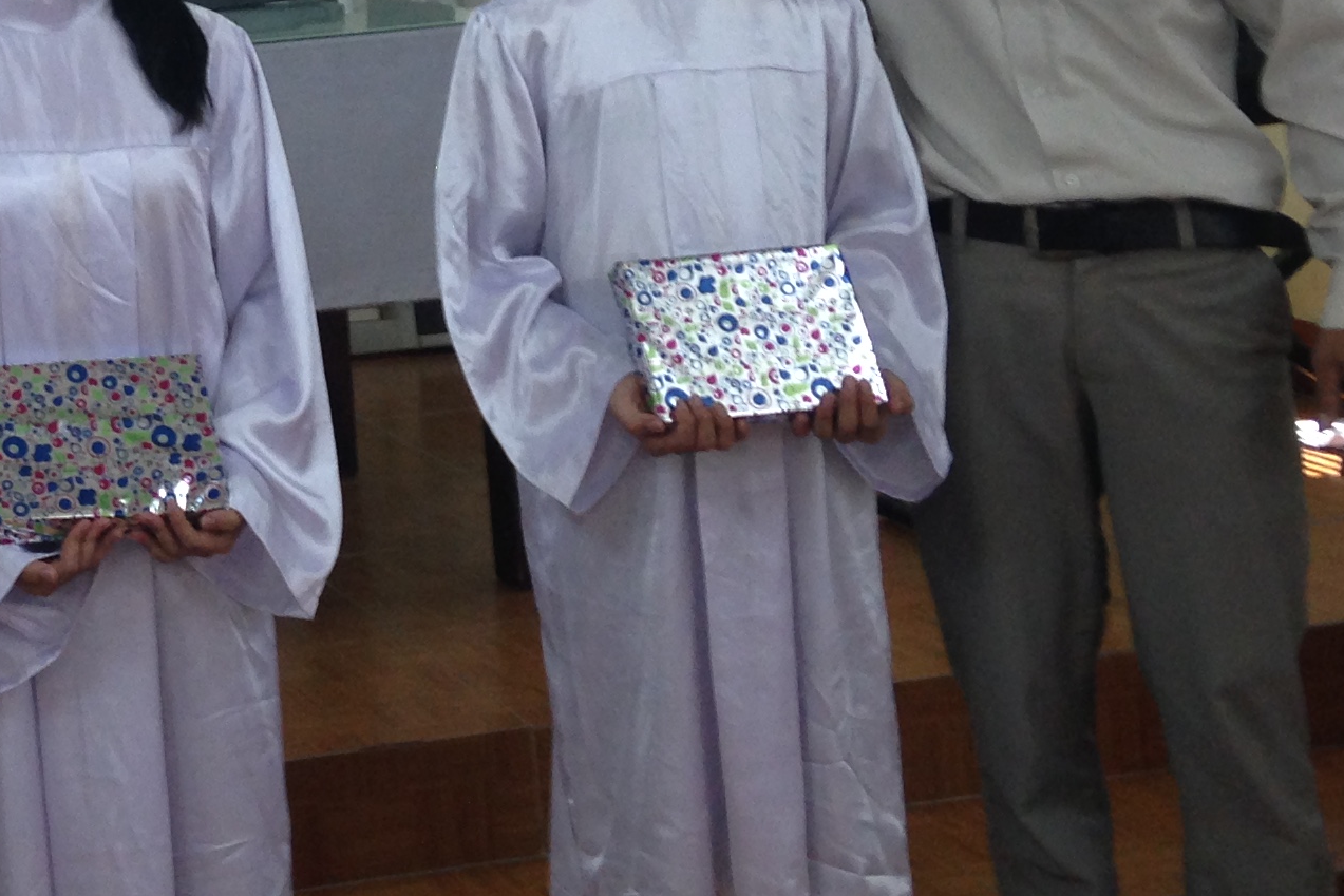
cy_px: -125
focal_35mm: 88
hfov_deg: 22.3
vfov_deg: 15.1
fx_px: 3285
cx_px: 2
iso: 80
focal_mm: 4.12
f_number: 2.4
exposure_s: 1/20
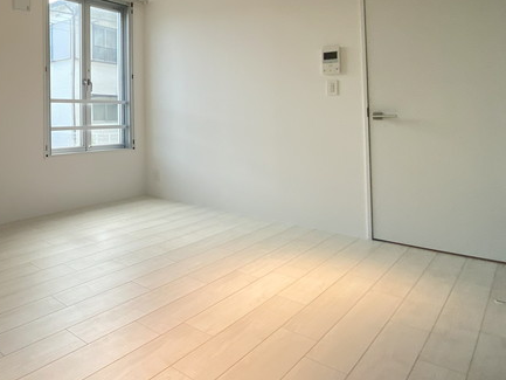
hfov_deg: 61.2
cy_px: 104
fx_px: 351
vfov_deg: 54.7
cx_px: 57
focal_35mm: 24
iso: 64
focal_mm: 1.54
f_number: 2.4
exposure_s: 1/112
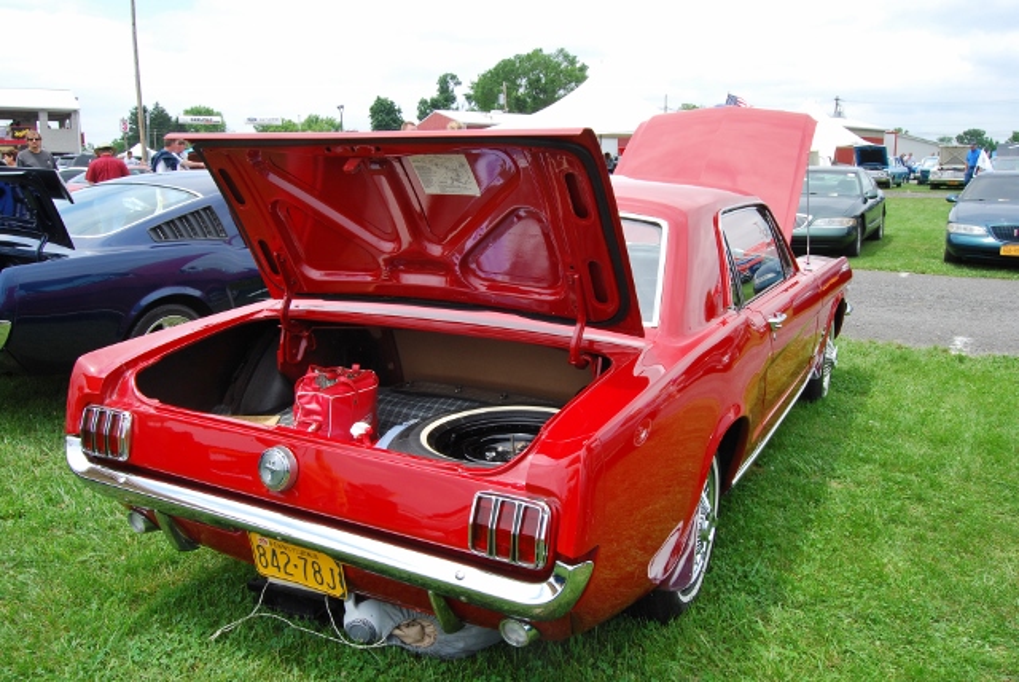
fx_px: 850
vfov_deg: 43.7
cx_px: 510
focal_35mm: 30
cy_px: 341
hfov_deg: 61.9
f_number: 14
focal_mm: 20
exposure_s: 1/80
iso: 200
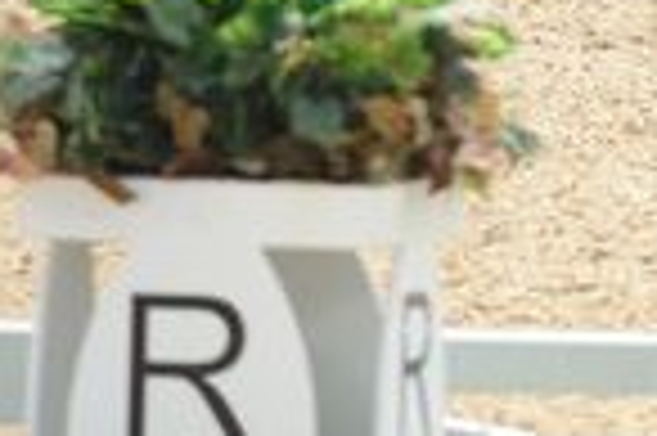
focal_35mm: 1317
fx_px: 24008
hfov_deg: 1.6
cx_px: 1400
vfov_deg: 1.0
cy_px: -476
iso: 640
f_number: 5
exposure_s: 1/2500
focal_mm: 300
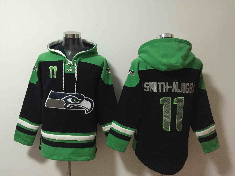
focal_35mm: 29
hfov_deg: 61.7
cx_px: 118
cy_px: 88
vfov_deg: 48.2
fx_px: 197
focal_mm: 4.15
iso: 200
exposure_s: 1/8
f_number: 2.2
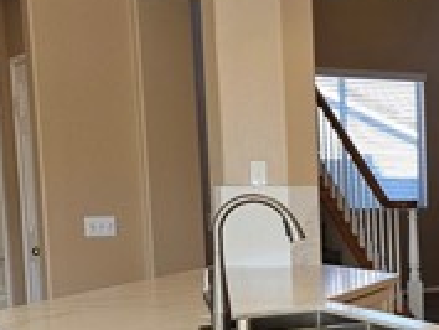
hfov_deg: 20.4
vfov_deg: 17.6
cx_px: 645
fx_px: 1053
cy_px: 280
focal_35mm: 83
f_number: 1.8
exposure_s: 1/120
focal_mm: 5.4
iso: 50
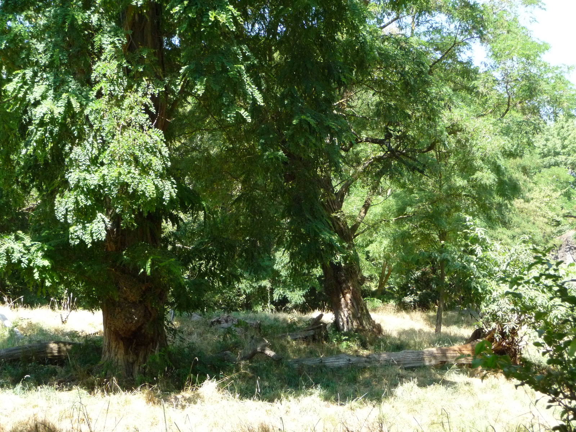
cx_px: 288
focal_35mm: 67
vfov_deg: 21.9
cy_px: 216
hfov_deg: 29.0
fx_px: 1115
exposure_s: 1/250
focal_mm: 11.3
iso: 400
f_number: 4.5
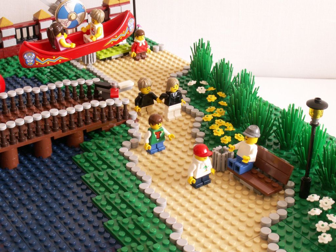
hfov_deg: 31.7
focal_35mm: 61
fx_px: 592
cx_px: 168
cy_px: 126
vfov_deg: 24.0
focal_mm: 10.13
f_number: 8
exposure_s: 1/4
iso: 50
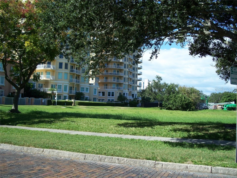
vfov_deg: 38.7
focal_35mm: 37
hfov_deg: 50.1
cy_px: 89
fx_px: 253
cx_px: 118
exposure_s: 1/640
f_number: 2.8
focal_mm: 7.8
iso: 64
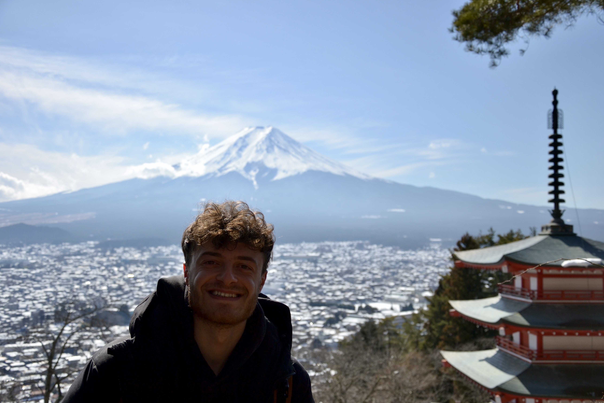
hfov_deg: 48.5
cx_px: 309
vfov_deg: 33.4
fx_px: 671
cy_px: 203
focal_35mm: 40
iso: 100
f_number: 4
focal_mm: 26
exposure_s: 1/1250
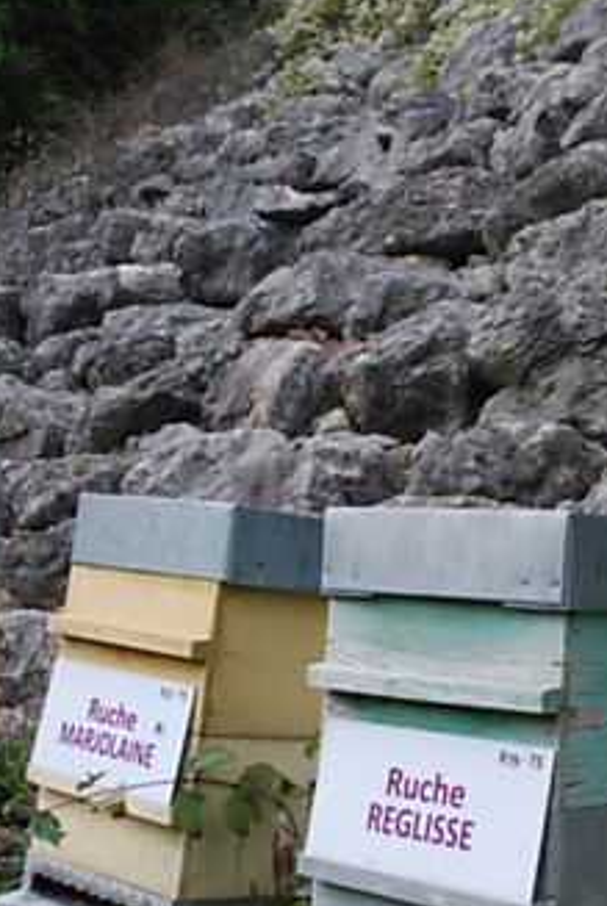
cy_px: 463
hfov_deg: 20.3
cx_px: 540
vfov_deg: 30.5
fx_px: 1664
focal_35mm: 66
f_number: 5.6
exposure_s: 1/125
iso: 200
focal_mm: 24
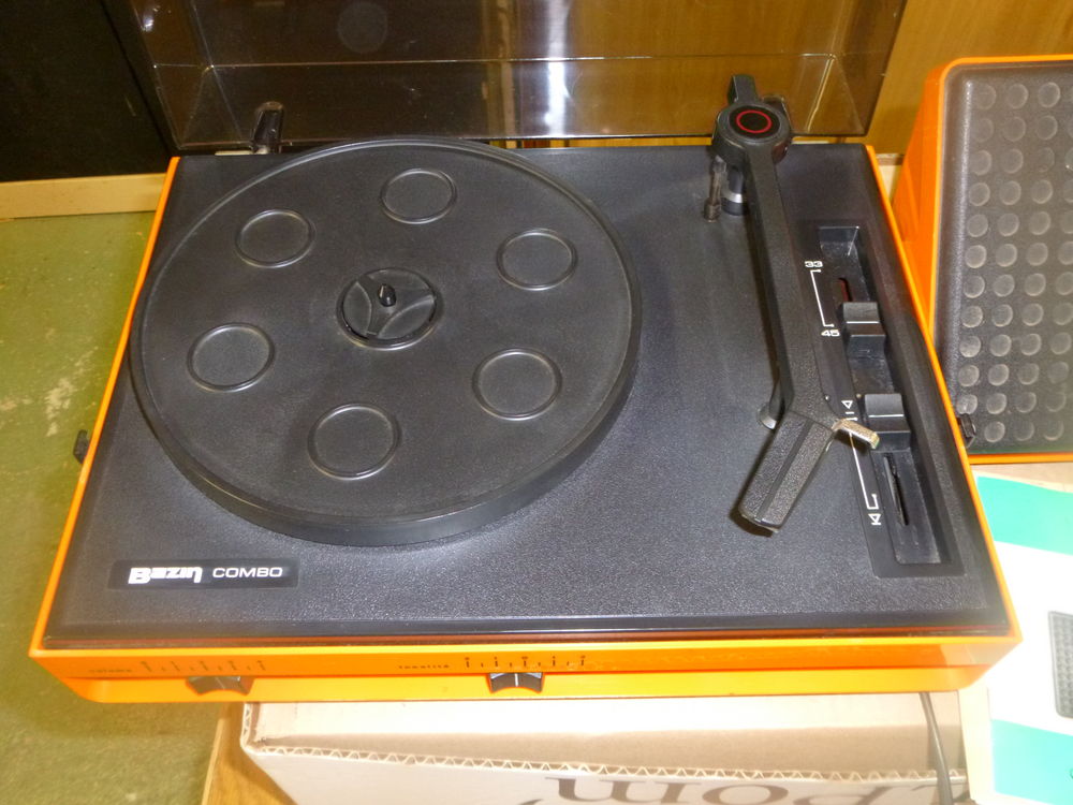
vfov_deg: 45.4
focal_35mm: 31
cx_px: 536
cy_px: 402
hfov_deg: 58.4
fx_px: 961
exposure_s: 1/8
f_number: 3.4
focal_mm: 5.6
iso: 400
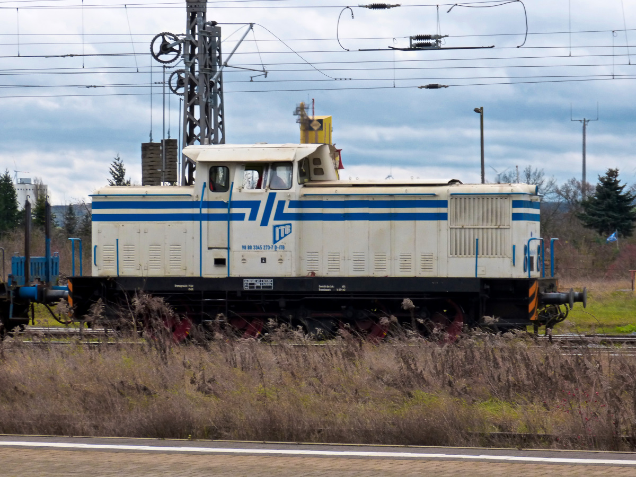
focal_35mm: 130
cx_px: 318
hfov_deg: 15.2
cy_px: 238
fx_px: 2388
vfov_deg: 11.4
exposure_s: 1/160
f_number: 4
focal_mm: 23.5
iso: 160
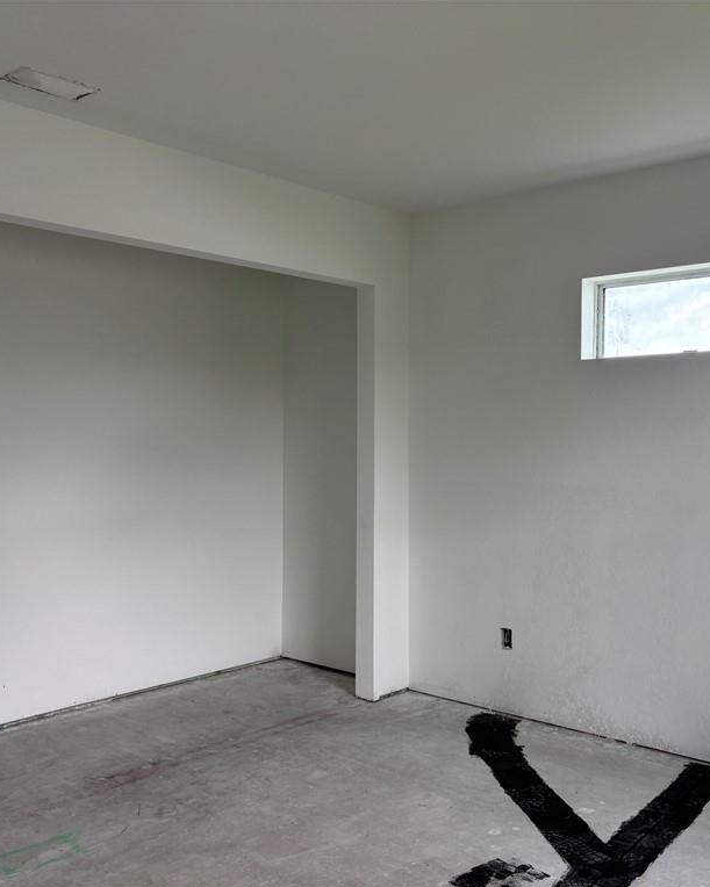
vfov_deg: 52.8
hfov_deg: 43.3
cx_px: 392
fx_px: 893
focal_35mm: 34
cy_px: 445
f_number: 1.6
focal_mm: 5.96
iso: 80
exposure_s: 1/121
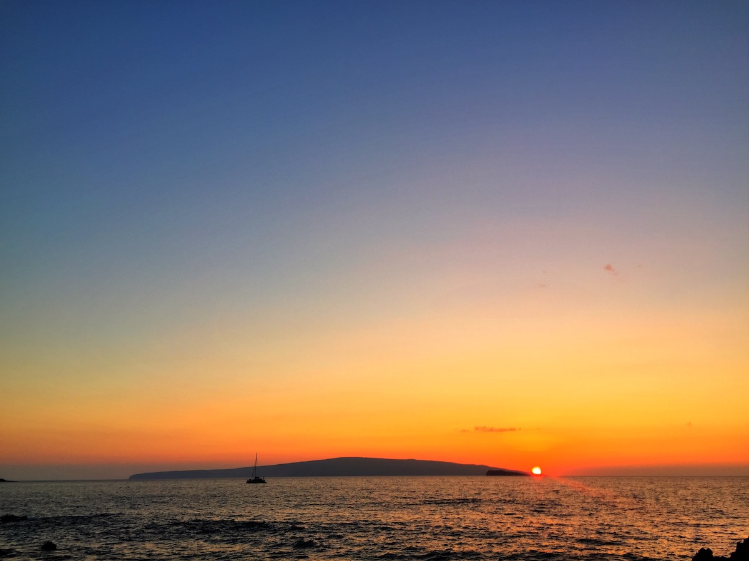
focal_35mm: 29
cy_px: 280
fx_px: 627
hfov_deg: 61.7
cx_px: 374
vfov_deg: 48.2
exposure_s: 1/1522
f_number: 2.2
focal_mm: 4.15
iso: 32
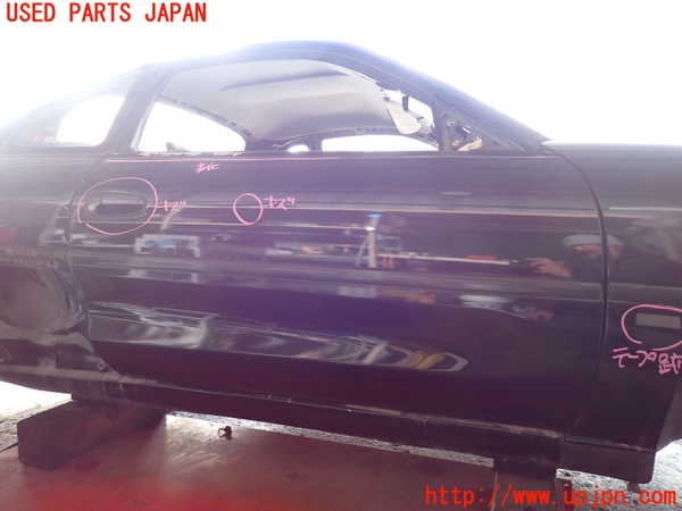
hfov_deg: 69.4
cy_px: 256
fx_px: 493
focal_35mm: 25
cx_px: 341
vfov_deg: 54.9
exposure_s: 1/80
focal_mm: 4.5
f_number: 2
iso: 200
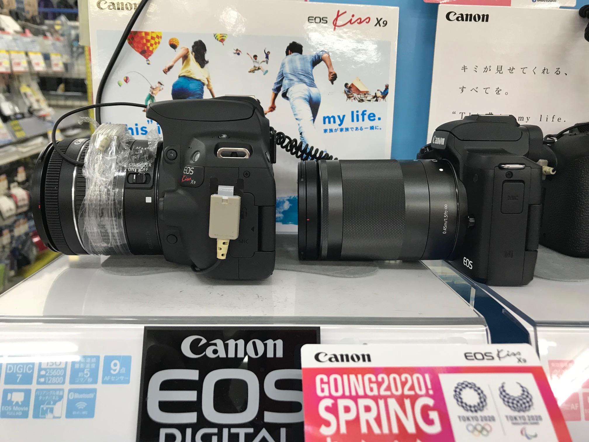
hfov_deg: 63.4
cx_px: 294
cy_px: 221
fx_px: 476
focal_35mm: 28
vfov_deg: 49.7
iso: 25
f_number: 1.8
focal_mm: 4
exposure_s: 1/40
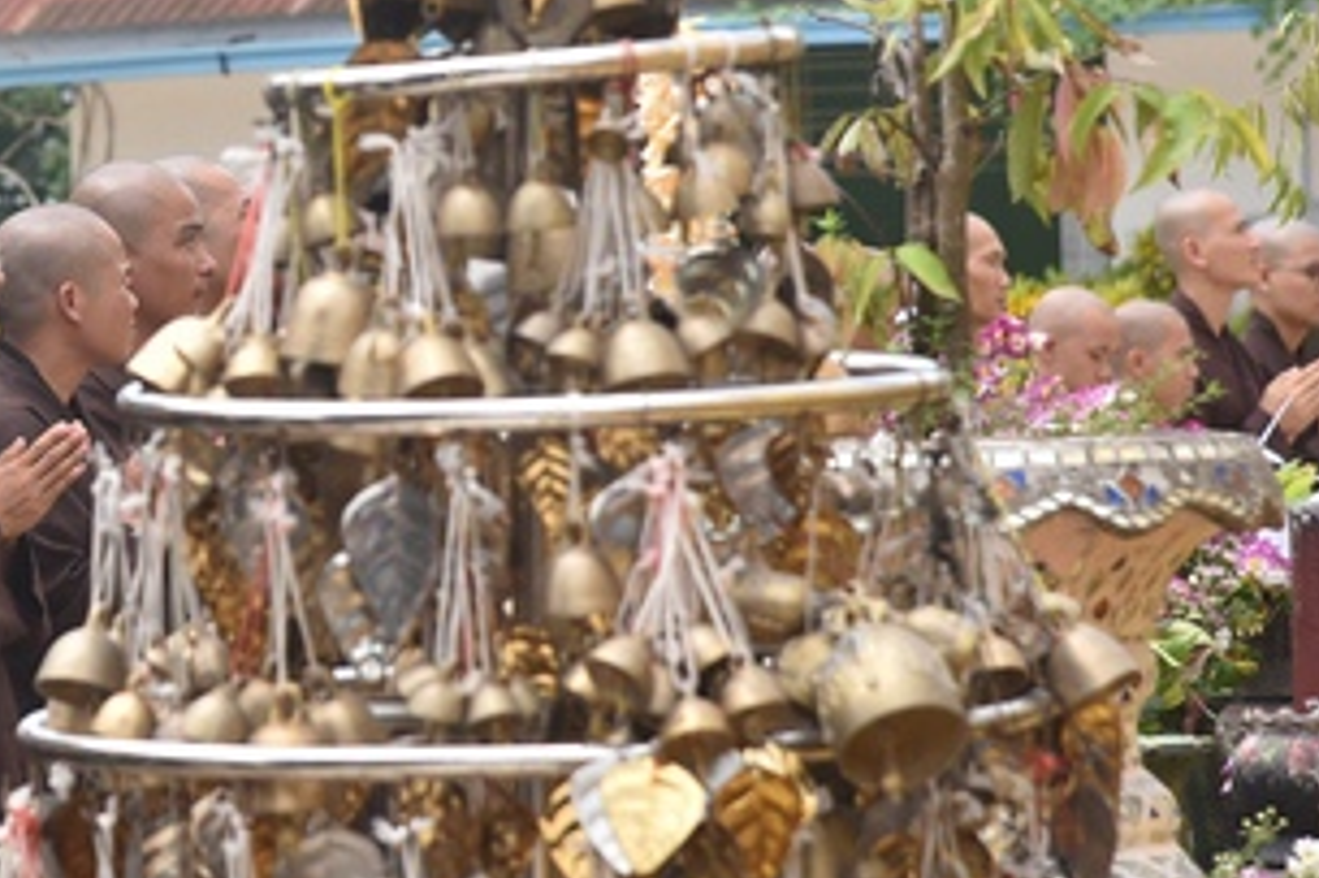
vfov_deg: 5.4
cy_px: 93
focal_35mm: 256
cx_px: -69
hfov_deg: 8.0
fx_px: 9374
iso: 200
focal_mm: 120
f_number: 7.1
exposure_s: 1/400
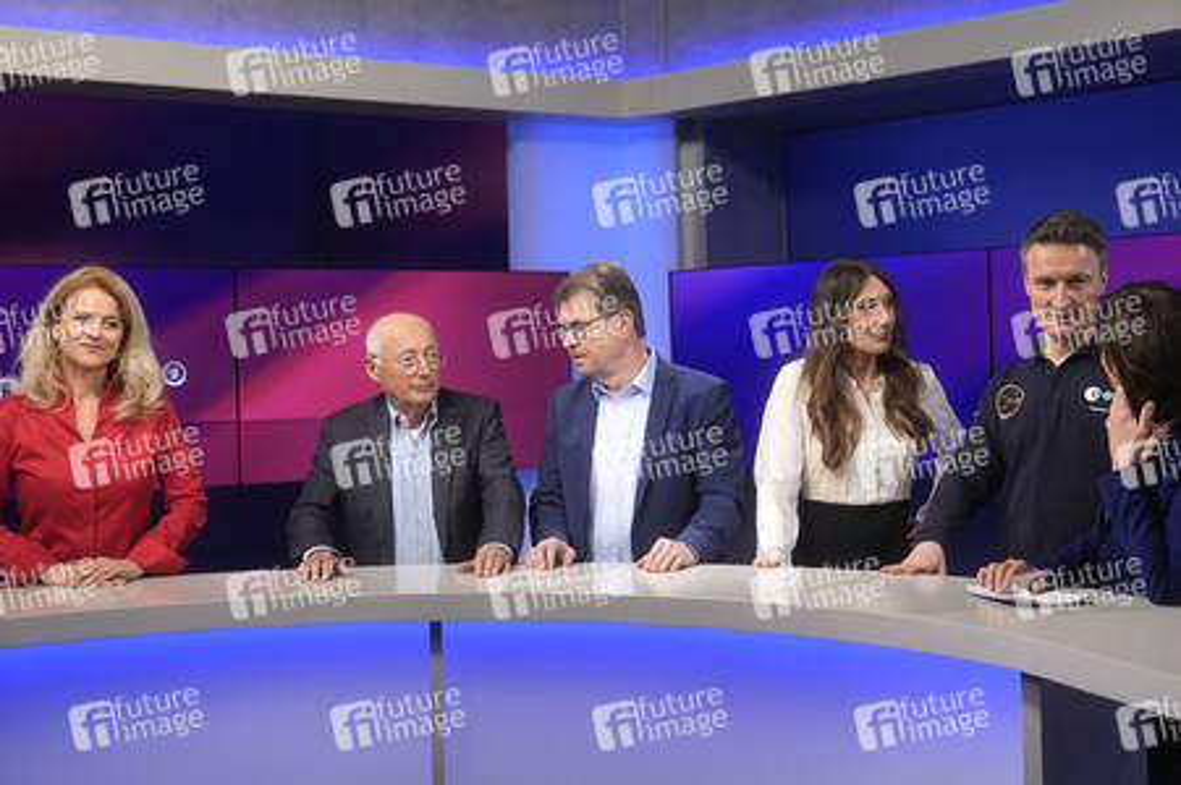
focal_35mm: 45
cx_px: 590
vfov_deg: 29.8
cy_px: 392
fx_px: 1475
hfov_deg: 43.6
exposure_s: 1/250
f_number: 2.2
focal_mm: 30
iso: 640
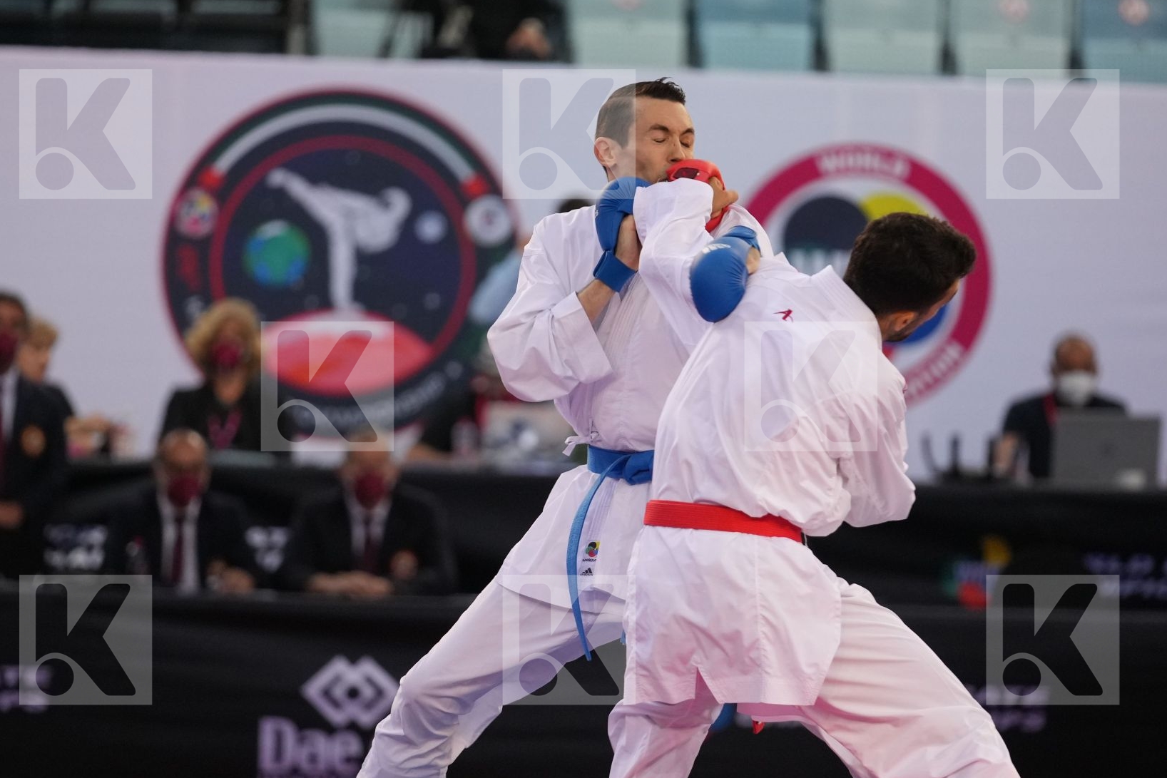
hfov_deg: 6.2
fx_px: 10698
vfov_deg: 4.2
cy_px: 387
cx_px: 569
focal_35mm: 330
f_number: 2.8
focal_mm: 200
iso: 2000
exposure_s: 1/1000
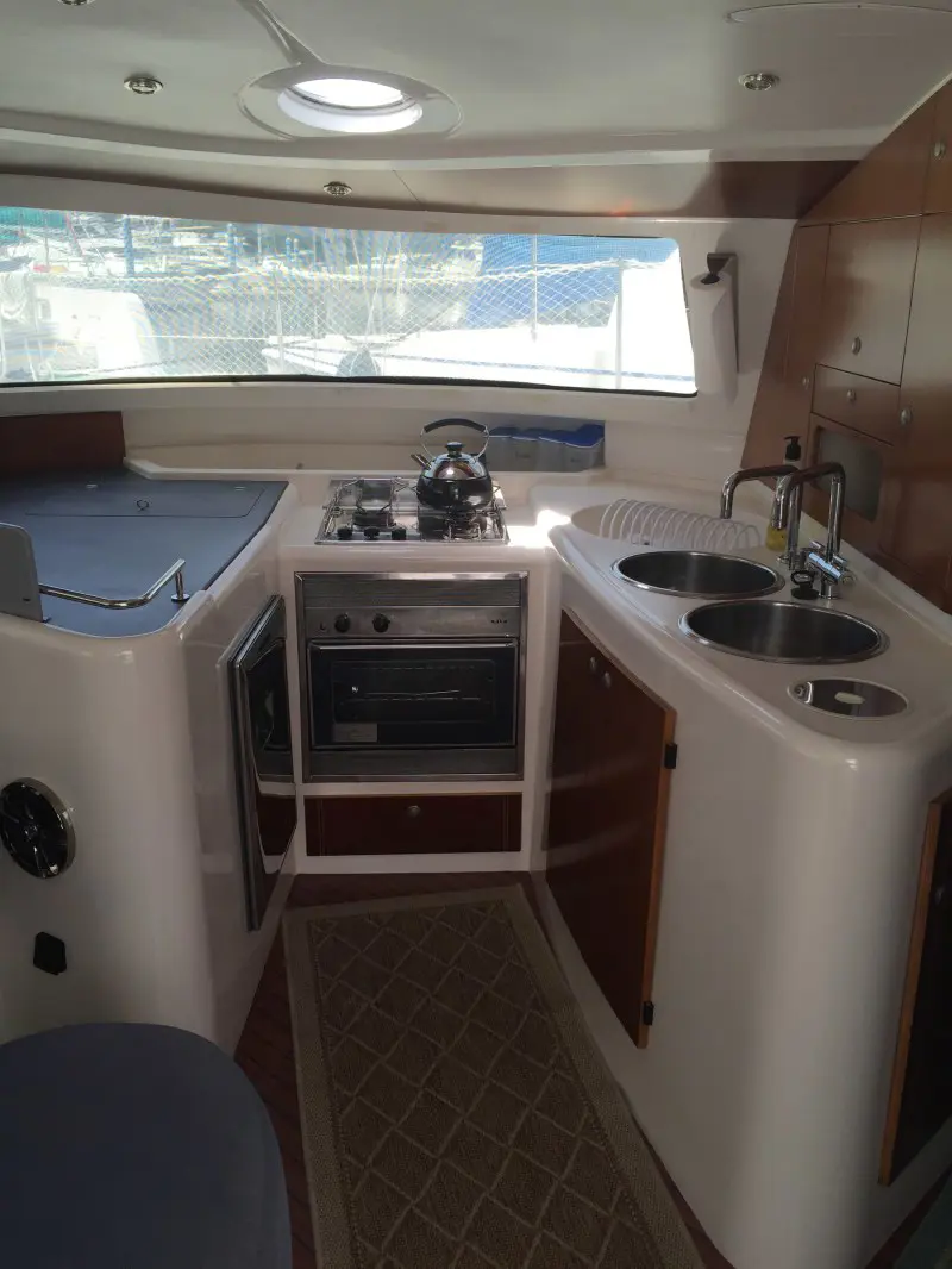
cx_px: 476
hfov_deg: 48.2
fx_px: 1063
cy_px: 634
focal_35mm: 29
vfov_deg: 61.6
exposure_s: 1/314
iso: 32
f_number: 2.2
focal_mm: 4.15
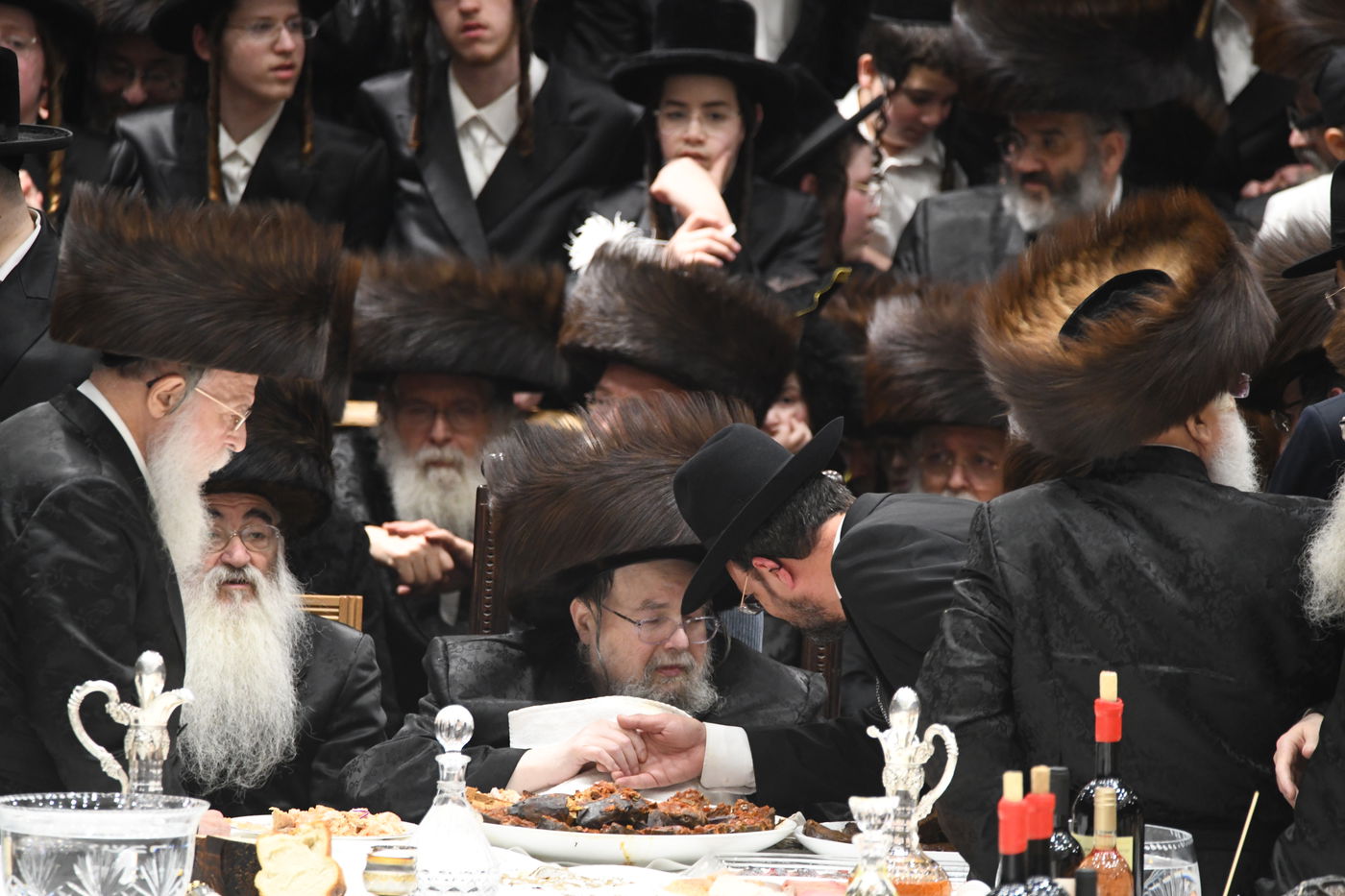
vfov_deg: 2.3
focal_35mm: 600
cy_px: 448
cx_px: 672
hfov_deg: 3.4
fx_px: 22412
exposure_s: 1/100
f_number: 6.3
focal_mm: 600
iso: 4000
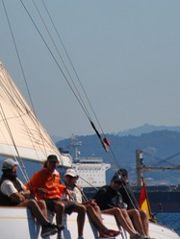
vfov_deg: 2.5
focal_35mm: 778
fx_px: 5389
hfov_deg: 1.9
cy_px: -84
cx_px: -47
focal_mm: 150
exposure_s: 1/2000
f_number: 5.6
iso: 200
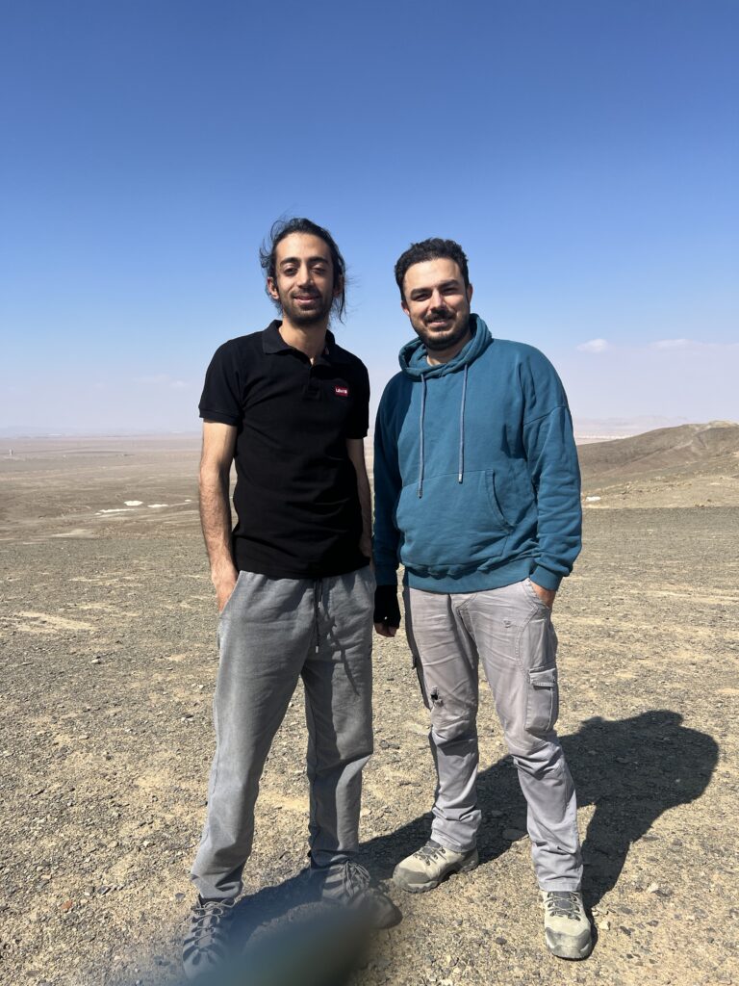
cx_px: 370
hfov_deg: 53.1
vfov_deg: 67.3
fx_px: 740
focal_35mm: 26
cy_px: 493
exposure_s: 1/4831
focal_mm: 5.7
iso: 50
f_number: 1.5
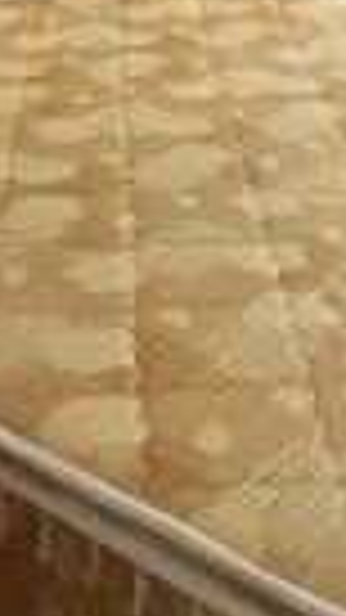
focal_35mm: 81
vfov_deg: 22.2
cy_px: -279
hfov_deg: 14.8
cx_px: 297
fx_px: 1322
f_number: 2.4
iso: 273
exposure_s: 1/33.3
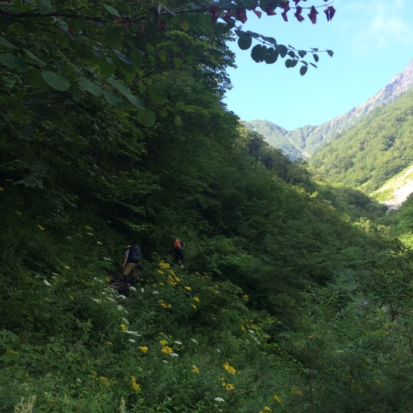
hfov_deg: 42.8
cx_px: 199
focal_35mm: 39
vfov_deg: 42.8
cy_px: 206
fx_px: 526
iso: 32
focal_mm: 4.15
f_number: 2.2
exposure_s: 1/304
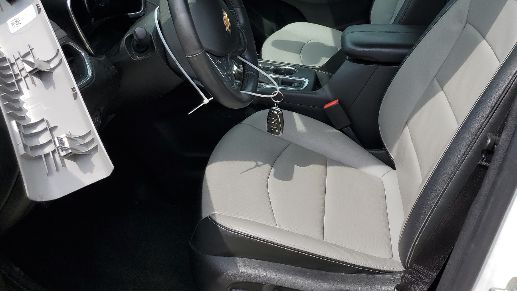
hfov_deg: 56.6
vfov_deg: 33.0
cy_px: 72
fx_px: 480
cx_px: 272
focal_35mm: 35
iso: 50
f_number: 1.5
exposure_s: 1/2000
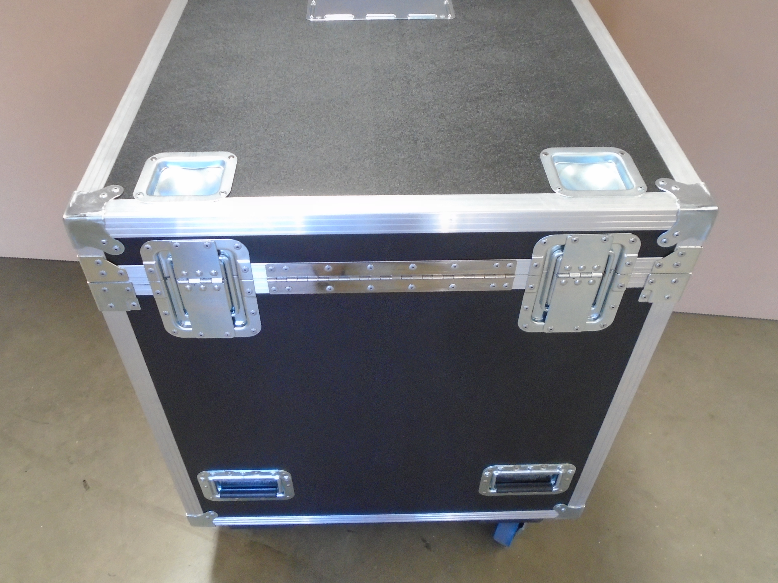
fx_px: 652
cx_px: 376
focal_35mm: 29
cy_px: 264
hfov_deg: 61.6
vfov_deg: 48.2
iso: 400
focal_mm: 4.6
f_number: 3.2
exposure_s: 1/30
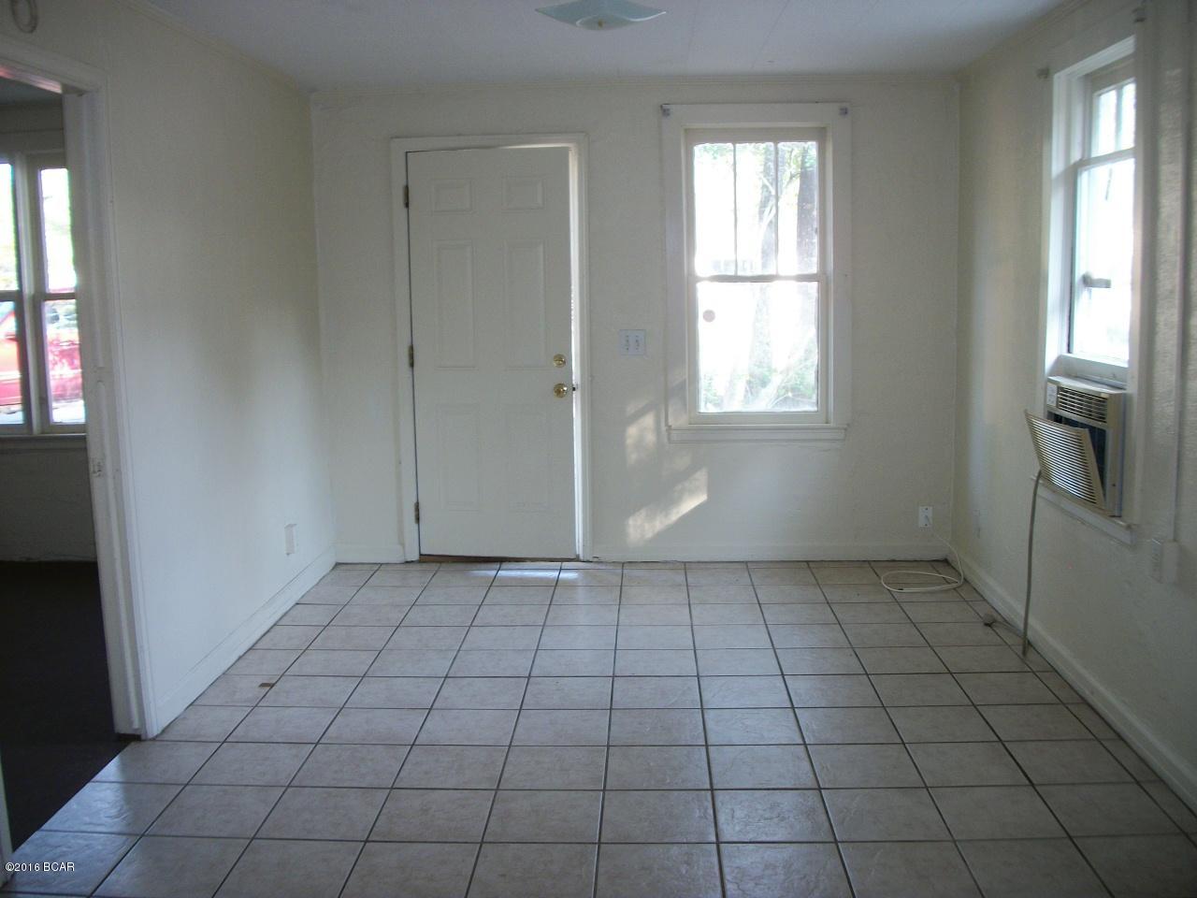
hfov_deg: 56.8
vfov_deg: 44.2
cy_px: 449
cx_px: 598
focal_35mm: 32
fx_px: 1107
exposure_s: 1/30
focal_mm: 5.7
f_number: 2.9
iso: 80
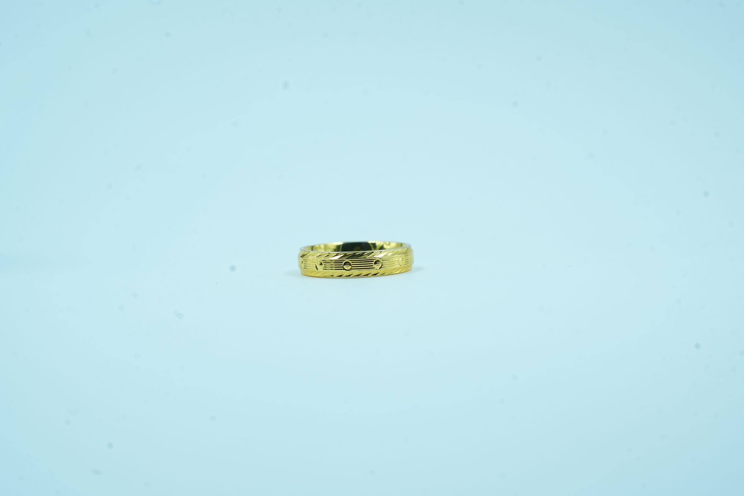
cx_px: 372
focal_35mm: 105
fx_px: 2170
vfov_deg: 13.0
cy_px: 248
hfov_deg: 19.5
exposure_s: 1/125
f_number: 10
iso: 400
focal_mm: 105
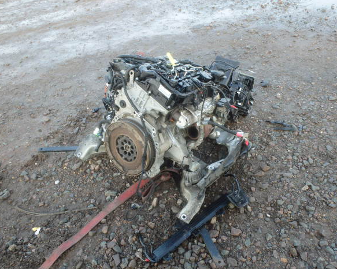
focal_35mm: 30
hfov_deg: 58.8
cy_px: 137
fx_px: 299
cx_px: 169
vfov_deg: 48.5
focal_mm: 5
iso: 200
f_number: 3.9
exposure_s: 1/60
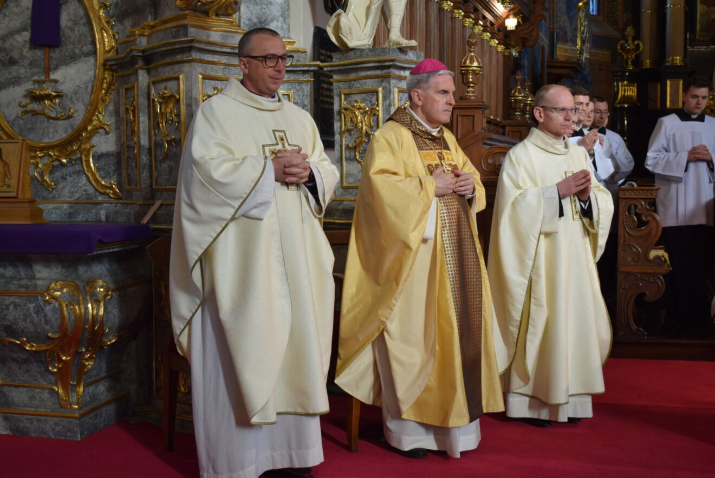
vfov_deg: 26.5
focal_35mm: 51
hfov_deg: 38.8
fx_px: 1014
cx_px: 358
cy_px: 239
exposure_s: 1/60
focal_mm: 34
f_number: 4.5
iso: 640
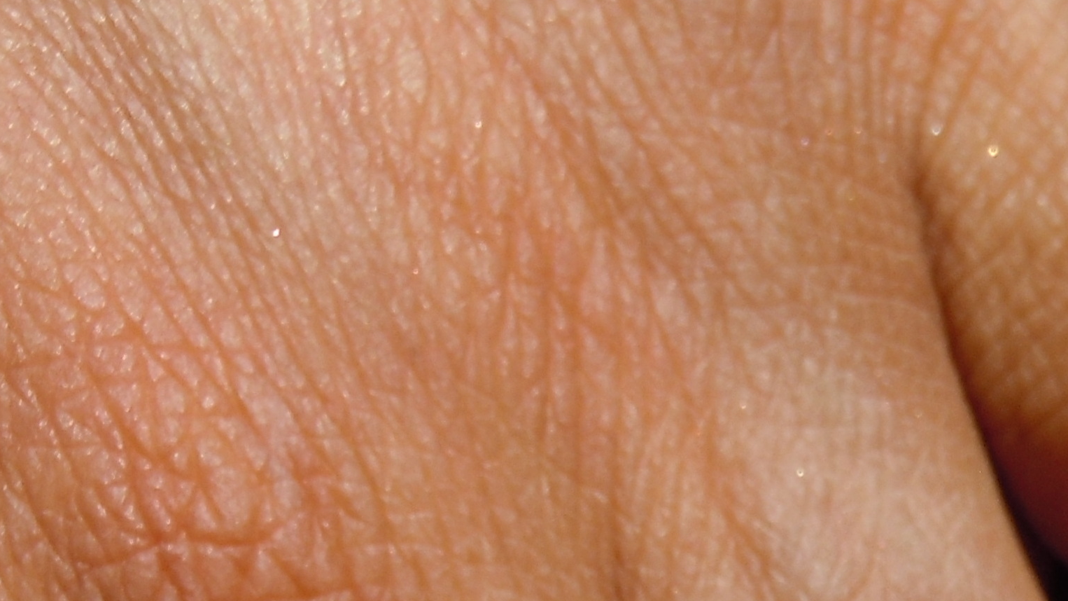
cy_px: 978
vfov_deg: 8.7
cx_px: 1026
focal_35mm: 136
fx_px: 3851
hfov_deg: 15.5
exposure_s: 1/250
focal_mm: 8.1
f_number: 4.6
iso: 100
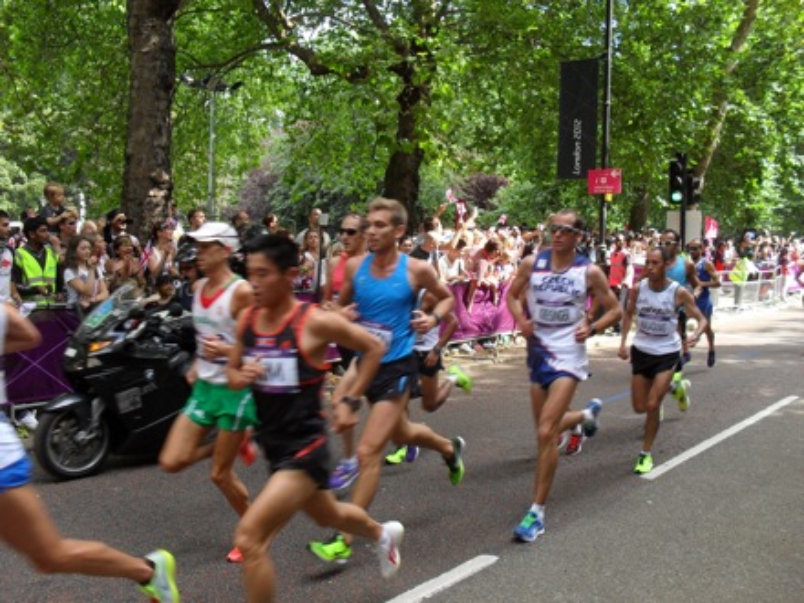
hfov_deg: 52.6
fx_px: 813
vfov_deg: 40.7
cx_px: 402
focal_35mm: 35
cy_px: 302
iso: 100
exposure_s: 1/125
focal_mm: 6.3
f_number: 3.2
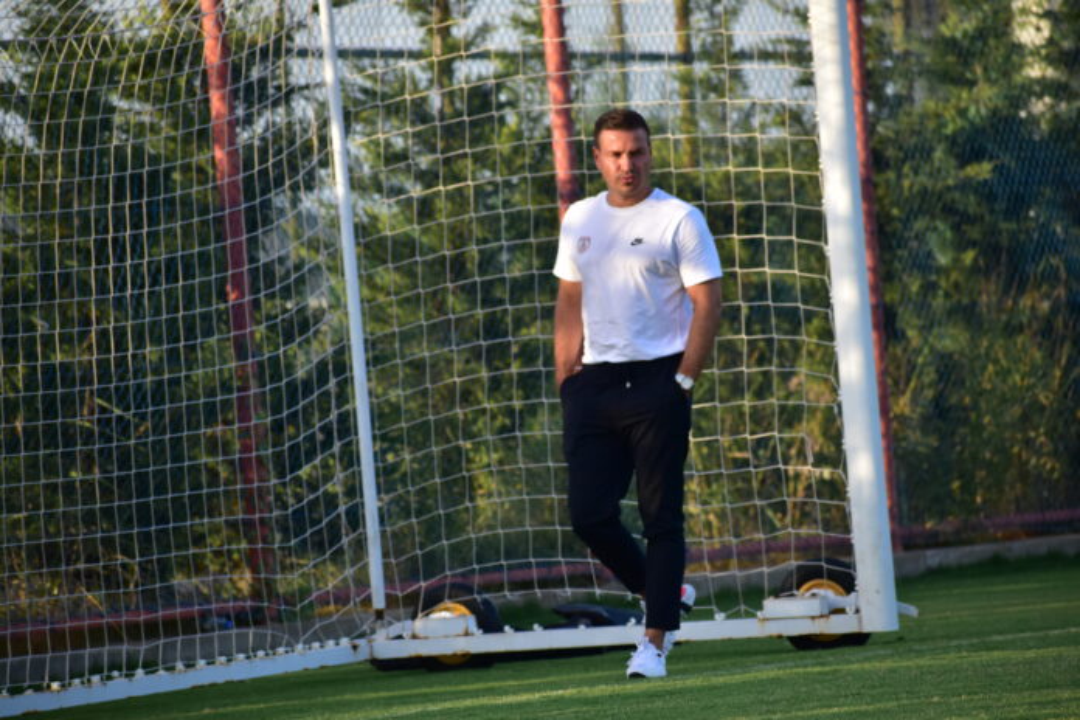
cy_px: 360
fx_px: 8774
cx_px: 540
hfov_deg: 7.0
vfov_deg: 4.7
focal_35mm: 292
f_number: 5.6
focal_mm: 195
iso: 500
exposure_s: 1/800
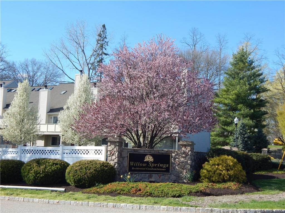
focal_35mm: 48
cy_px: 106
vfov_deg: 30.3
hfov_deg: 39.7
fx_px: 395
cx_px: 142
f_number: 3.7
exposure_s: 1/640
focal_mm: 8.6
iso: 125
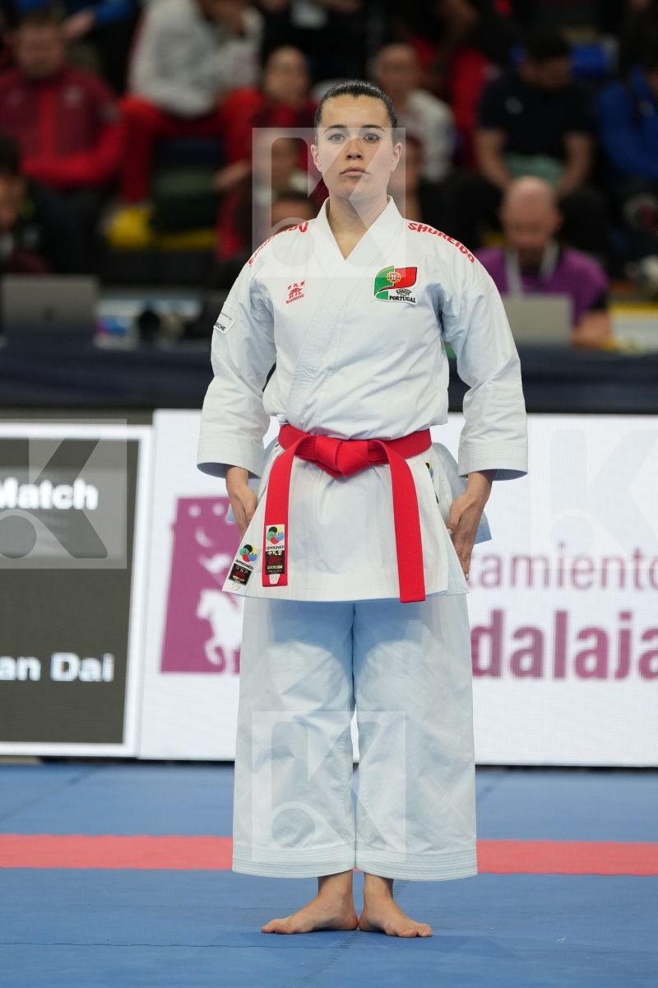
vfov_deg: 6.9
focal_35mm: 300
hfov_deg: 4.6
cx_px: 329
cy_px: 494
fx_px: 8224
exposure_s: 1/500
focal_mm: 200
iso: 1000
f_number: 2.8
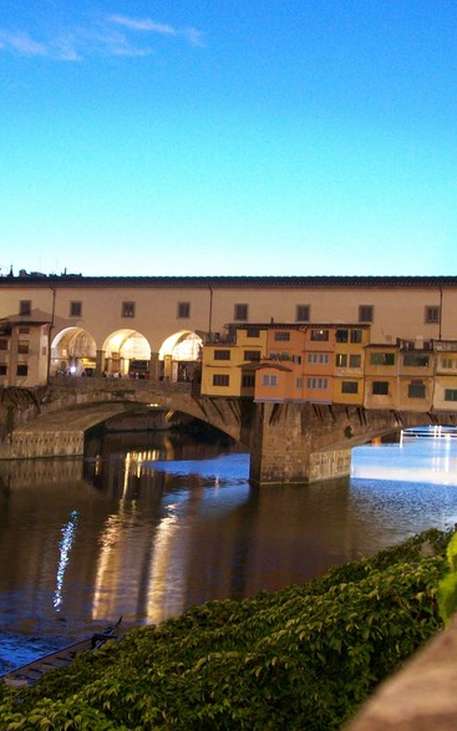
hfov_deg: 24.4
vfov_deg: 38.9
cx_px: 75
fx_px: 1036
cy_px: 360
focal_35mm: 52
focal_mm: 6
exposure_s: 2
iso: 80
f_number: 2.7
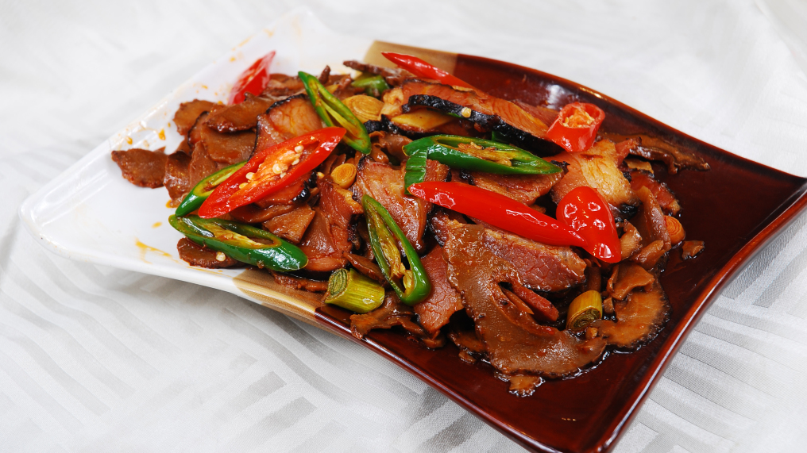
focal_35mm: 111
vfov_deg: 10.9
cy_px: 232
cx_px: 401
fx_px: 2375
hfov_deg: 19.3
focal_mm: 70
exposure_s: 1/160
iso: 100
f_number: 6.3
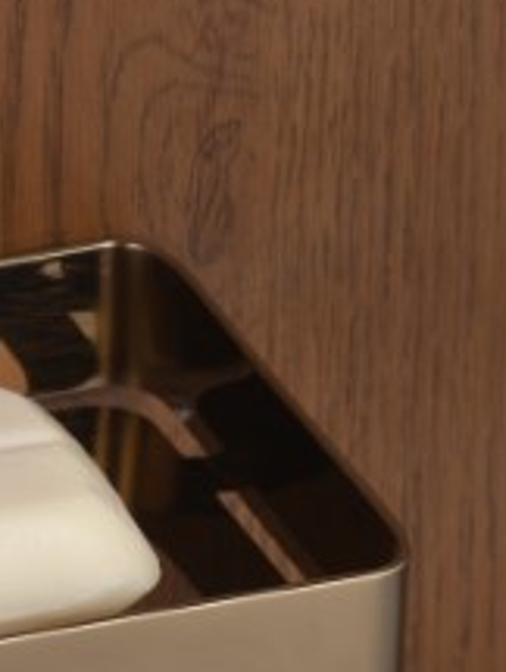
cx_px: -212
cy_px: 528
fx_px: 6607
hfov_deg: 4.4
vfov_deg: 5.8
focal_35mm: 340
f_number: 16
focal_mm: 85
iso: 200
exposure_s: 1/30
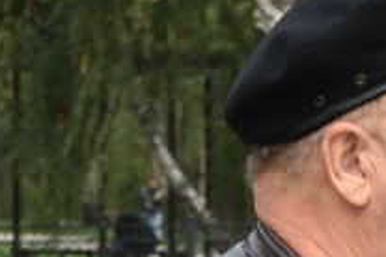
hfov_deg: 5.2
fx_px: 4224
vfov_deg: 3.4
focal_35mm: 394
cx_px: -250
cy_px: 616
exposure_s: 1/200
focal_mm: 34
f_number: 5
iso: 100
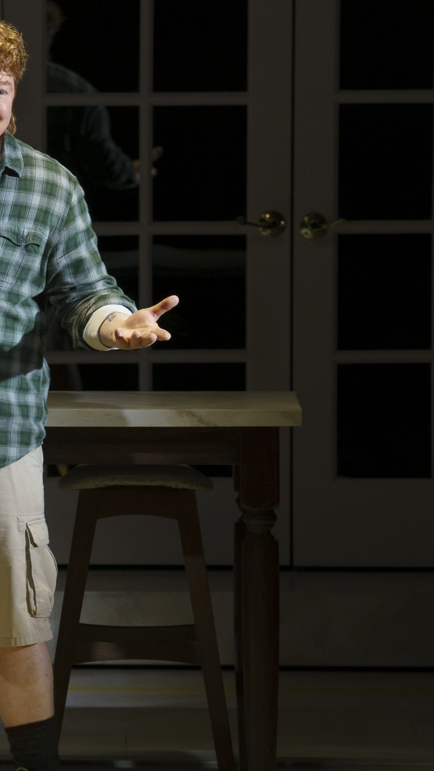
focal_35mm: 270
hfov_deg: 4.5
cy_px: 420
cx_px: -171
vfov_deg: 8.0
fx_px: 5524
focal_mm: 137
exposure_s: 1/250
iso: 1600
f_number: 5.6
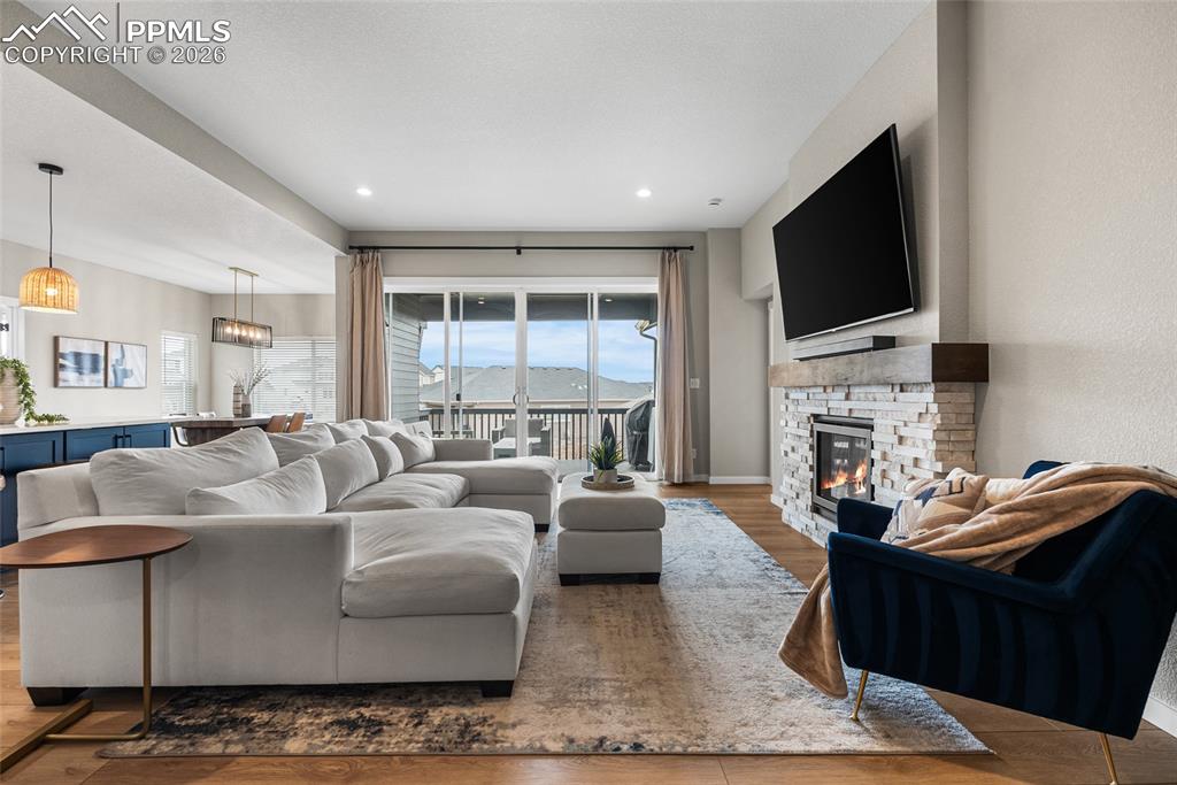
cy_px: 392
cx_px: 588
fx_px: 523
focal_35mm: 16
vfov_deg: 73.8
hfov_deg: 96.7
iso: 200
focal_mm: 16
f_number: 8
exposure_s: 1/3
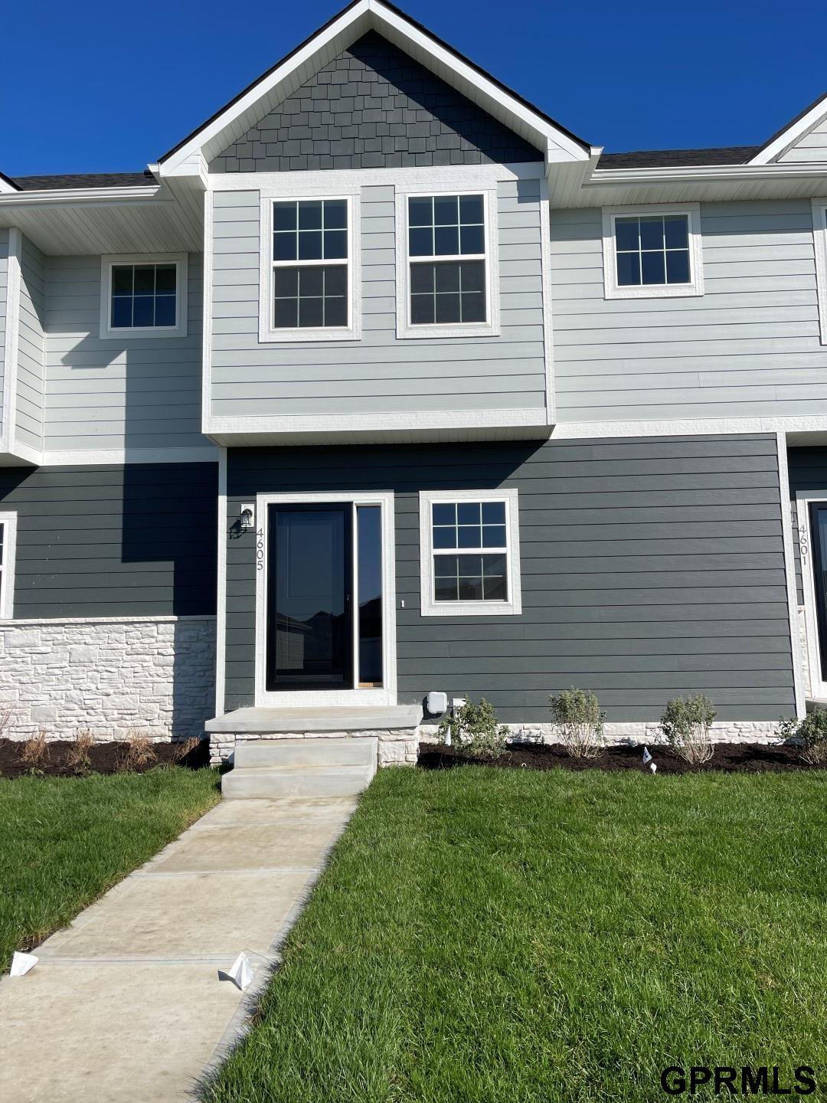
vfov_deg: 69.4
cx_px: 414
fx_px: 796
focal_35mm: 25
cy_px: 552
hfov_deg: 54.9
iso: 32
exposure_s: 1/6250
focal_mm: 5.1
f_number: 1.6
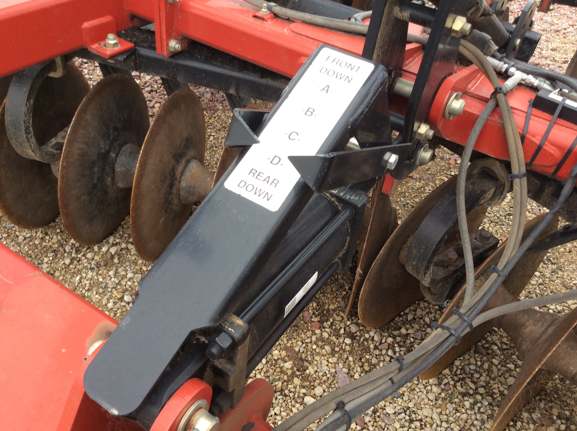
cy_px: 216
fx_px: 533
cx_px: 288
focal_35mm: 32
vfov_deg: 44.1
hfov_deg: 56.9
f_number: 2.4
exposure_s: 1/121
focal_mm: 3.3
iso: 32
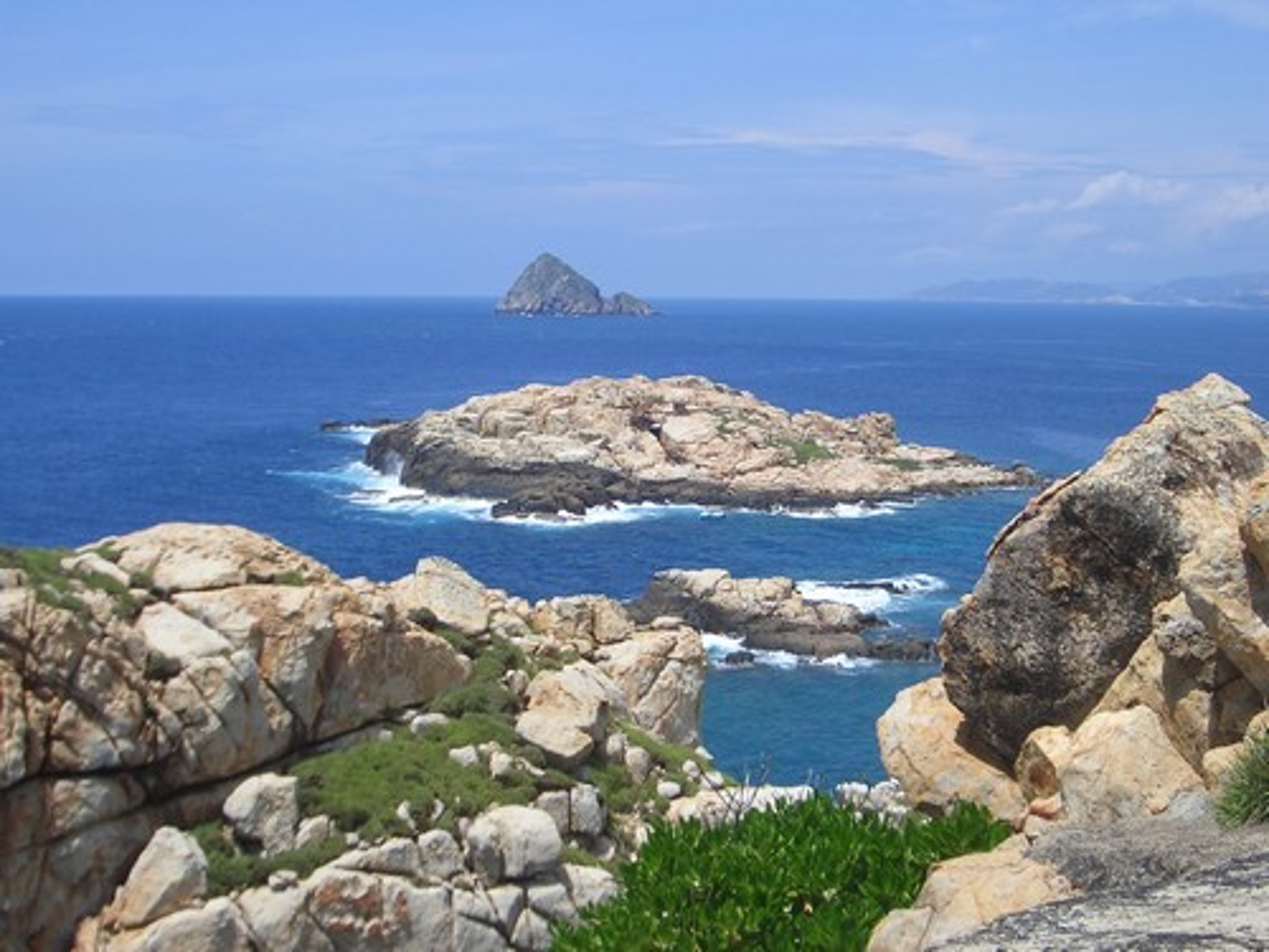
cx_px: 634
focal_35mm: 49
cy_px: 476
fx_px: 1796
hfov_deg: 38.9
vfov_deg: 29.7
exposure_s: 1/500
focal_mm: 8.2
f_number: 5
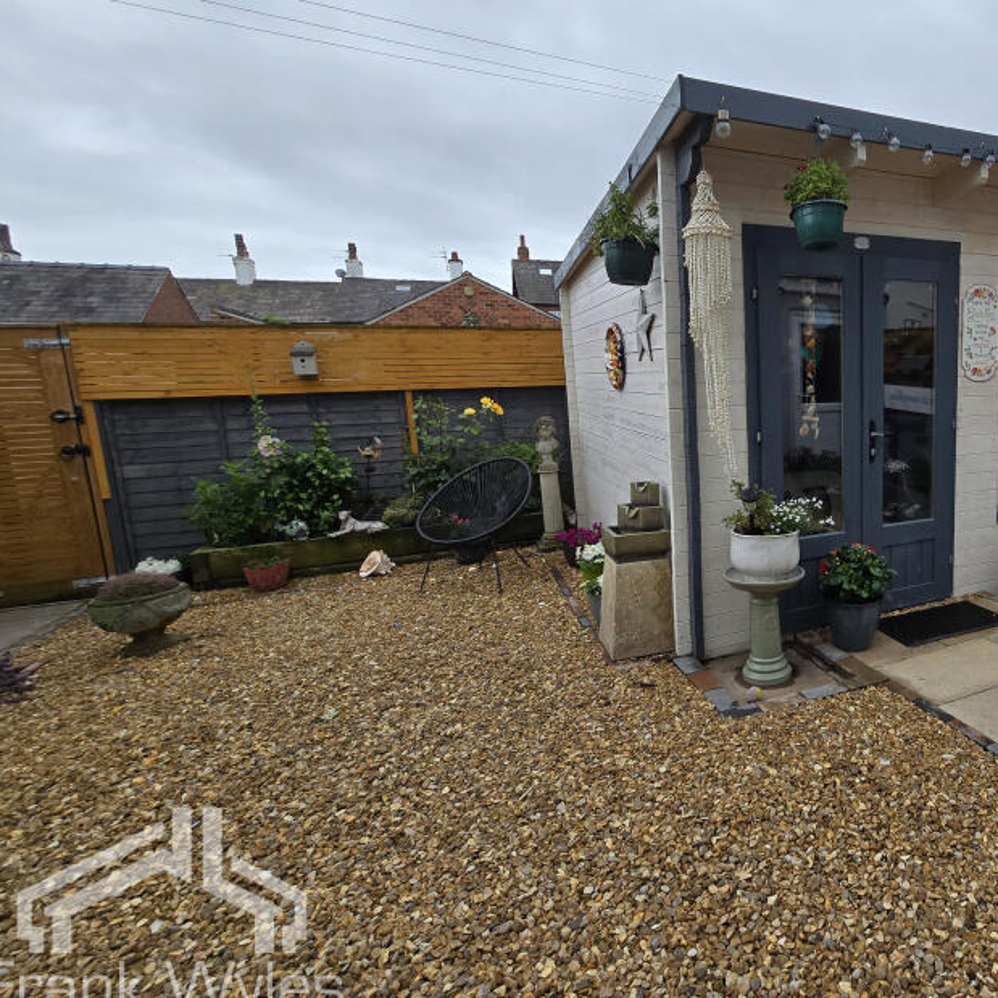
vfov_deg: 77.7
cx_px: 796
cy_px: 490
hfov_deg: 70.1
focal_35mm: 19
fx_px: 620
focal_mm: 2.2
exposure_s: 1/1129
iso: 50
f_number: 2.2
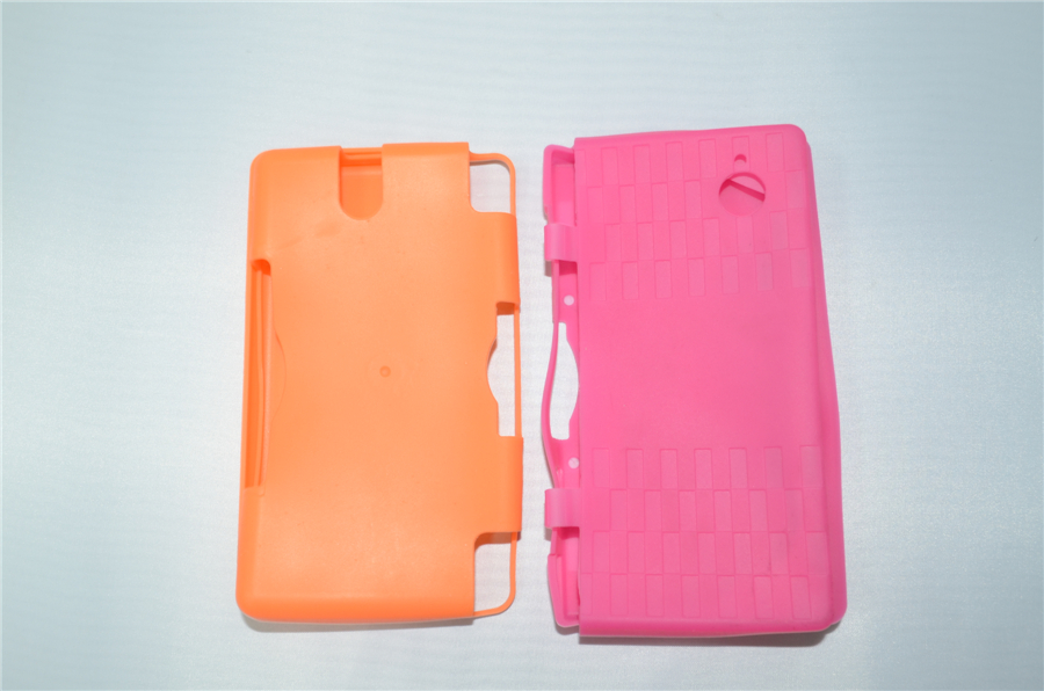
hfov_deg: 62.0
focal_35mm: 30
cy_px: 346
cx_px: 522
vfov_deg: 43.4
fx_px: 868
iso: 400
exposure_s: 1/8
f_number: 10
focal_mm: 20
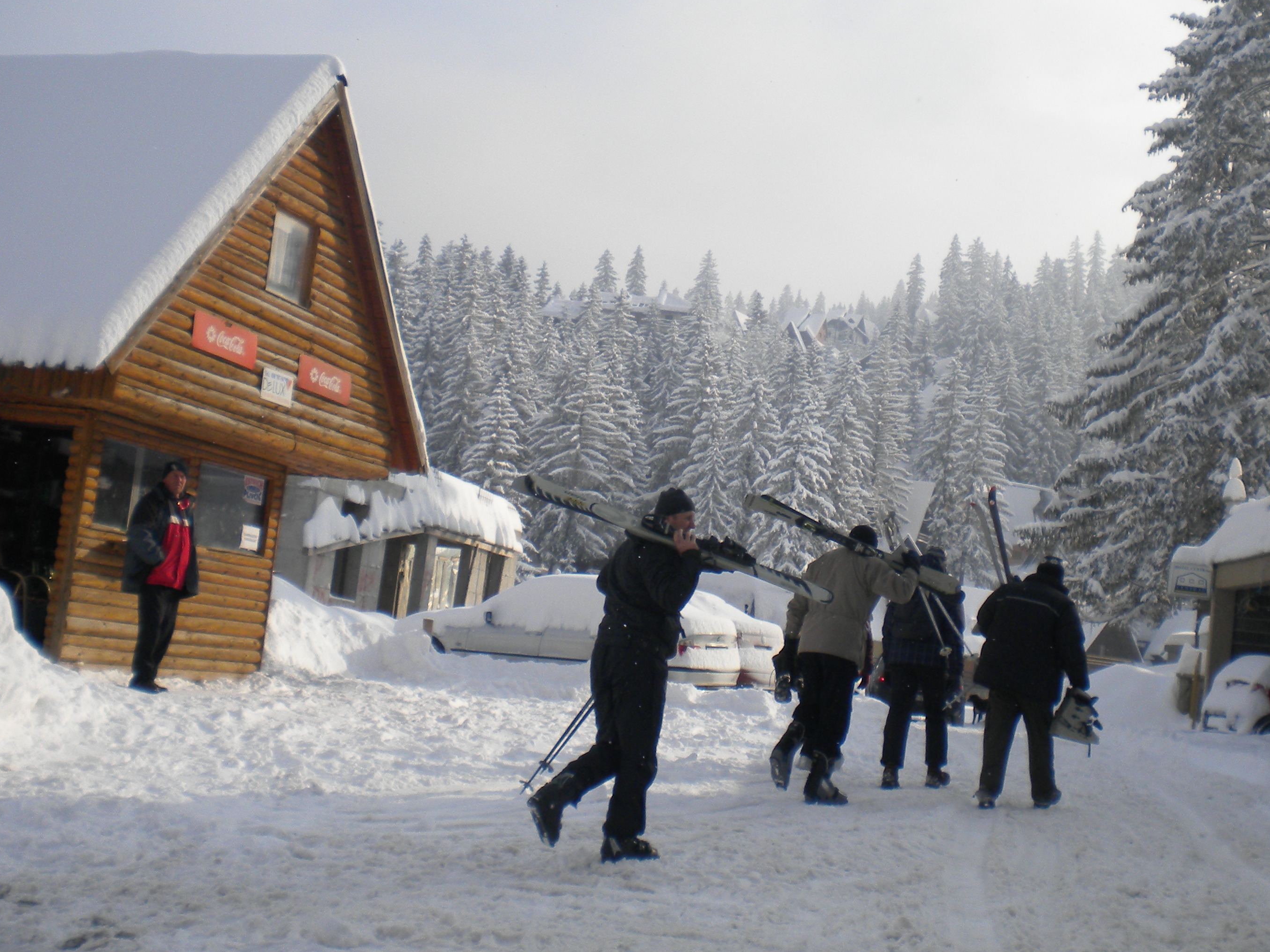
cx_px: 696
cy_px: 478
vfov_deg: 30.9
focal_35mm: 47
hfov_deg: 40.4
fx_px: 1724
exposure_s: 1/942
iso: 80
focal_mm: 6.3
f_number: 4.6
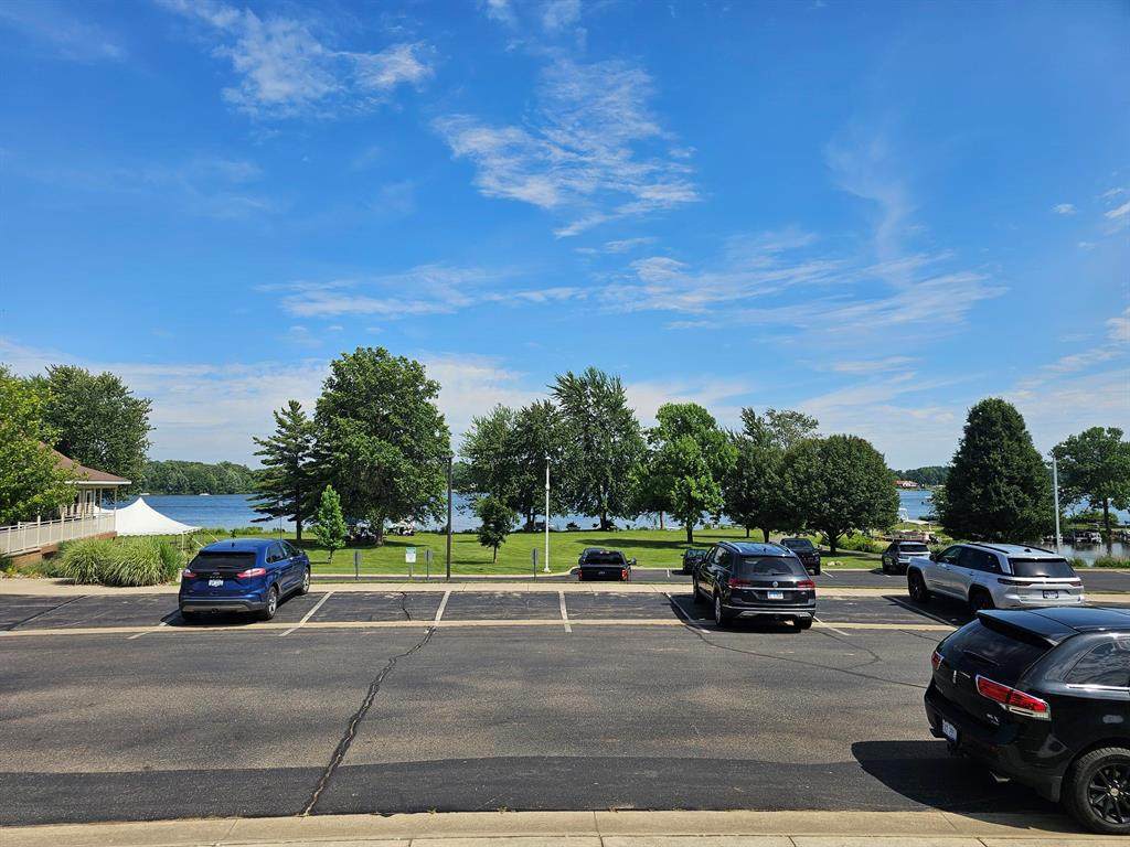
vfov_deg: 58.9
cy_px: 424
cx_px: 565
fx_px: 751
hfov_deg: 73.9
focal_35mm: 23
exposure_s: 1/1429
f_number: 1.7
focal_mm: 6.3
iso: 16
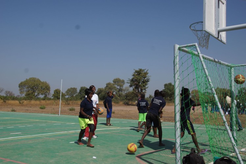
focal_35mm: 39
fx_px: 267
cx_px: 123
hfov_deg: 49.5
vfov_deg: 34.2
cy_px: 82
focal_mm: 26
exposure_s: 1/500
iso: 100
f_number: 8
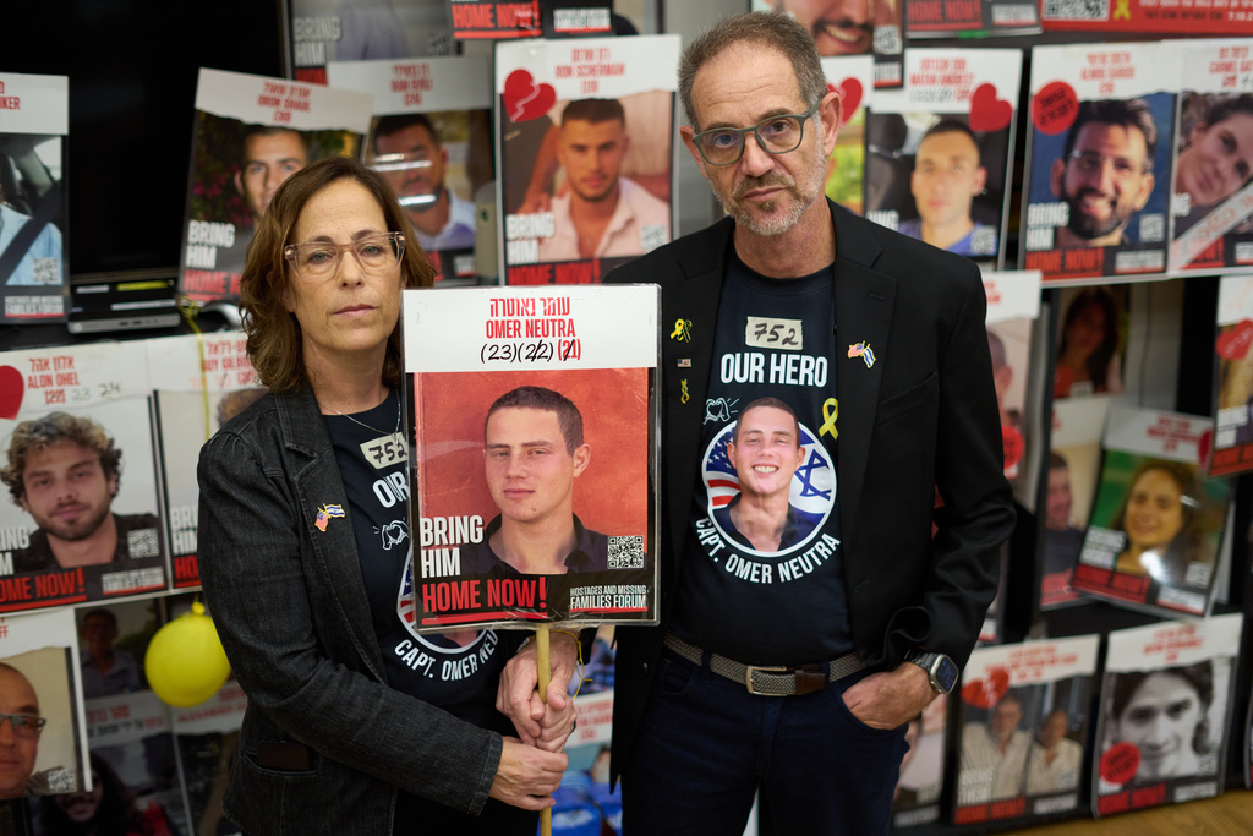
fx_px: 1740
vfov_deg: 27.0
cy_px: 418
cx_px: 626
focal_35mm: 50
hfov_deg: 39.6
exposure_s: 1/500
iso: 640
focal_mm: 50
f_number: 1.8
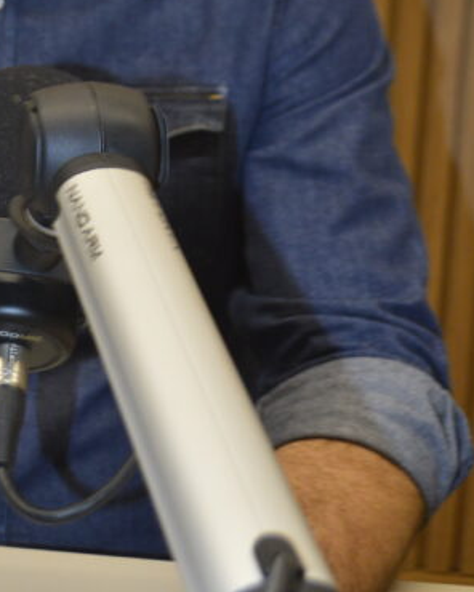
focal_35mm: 109
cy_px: -74
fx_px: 1911
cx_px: 116
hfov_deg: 14.1
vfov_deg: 17.0
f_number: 4.5
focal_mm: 28
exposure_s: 1/60
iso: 640
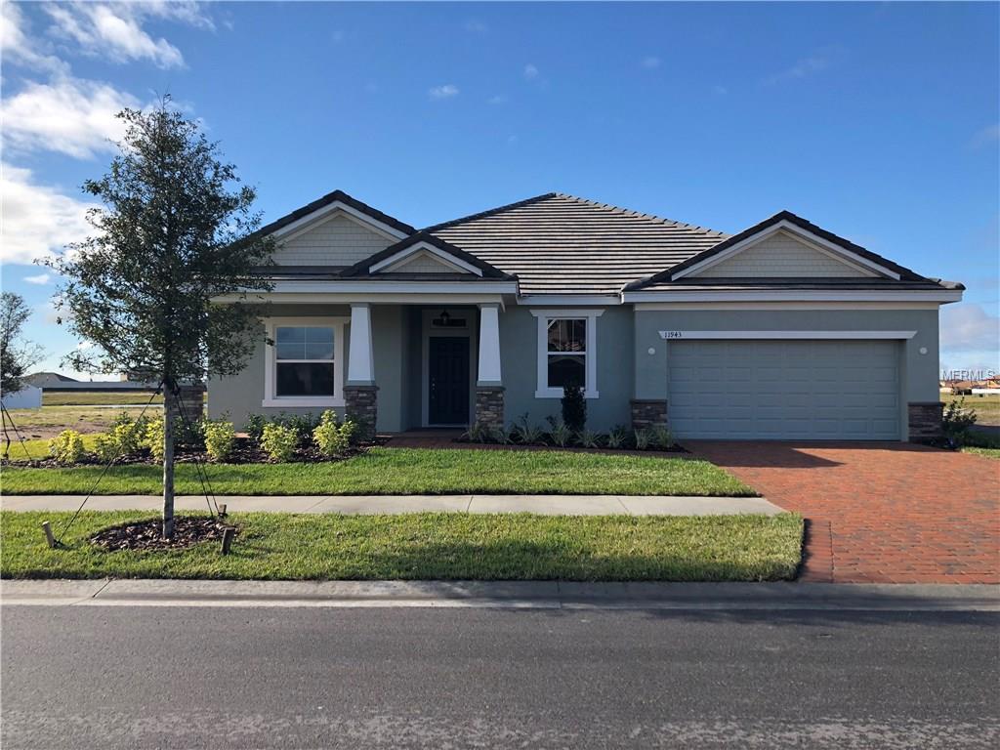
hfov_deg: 63.4
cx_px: 500
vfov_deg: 49.7
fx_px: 809
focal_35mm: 28
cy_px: 375
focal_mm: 3.99
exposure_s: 1/1372
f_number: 1.8
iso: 20
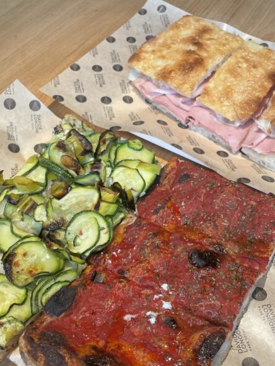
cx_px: 134
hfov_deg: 32.2
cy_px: 180
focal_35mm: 45
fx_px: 477
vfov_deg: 42.1
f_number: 1.6
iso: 32
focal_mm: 4.2
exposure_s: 1/154
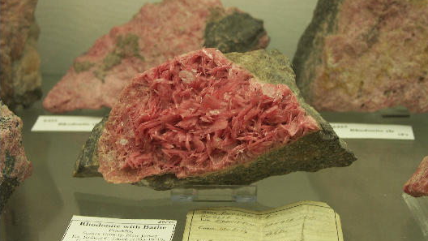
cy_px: 135
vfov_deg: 15.7
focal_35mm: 77
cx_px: 214
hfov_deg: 27.5
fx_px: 874
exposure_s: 1/40
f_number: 3.2
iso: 100
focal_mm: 17.39
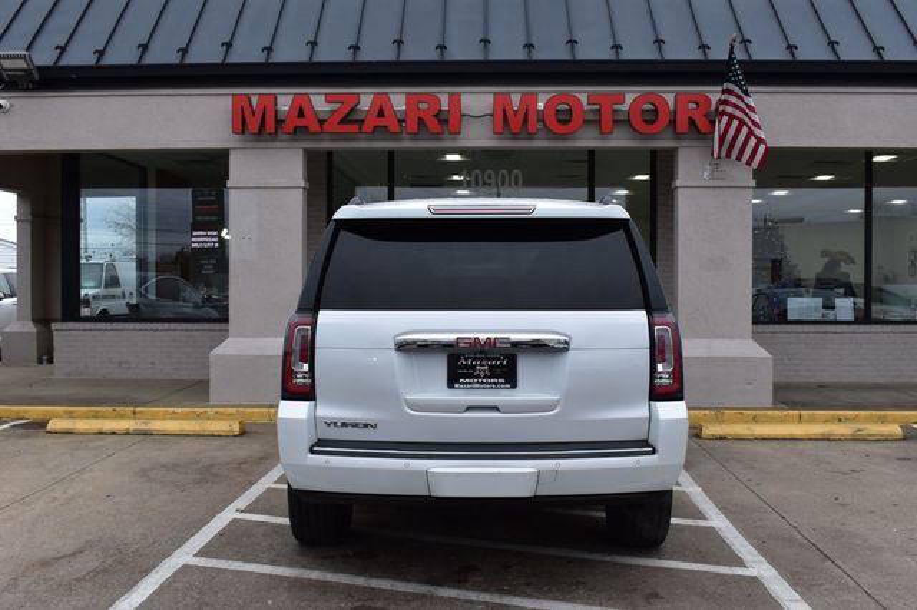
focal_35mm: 38
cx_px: 458
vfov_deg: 35.5
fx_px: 955
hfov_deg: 51.3
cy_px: 305
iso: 400
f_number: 9
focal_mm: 25
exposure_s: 1/160
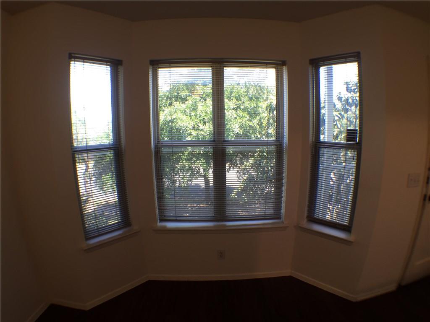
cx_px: 215
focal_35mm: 29
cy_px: 161
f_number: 2.2
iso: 32
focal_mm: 4.15
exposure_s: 1/40
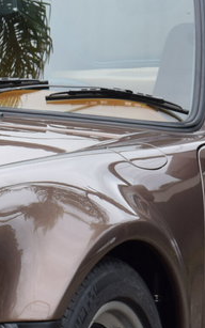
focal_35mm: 418
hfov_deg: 3.1
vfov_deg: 5.0
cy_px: 287
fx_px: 3735
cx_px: -278
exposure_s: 1/100
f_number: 13
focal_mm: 82
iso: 640
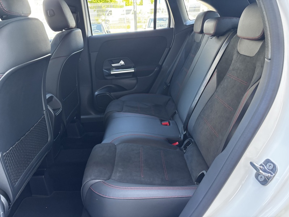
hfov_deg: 67.3
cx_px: 144
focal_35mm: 26
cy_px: 108
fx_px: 217
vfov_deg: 53.1
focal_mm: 5.96
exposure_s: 1/60
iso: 320
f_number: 1.6
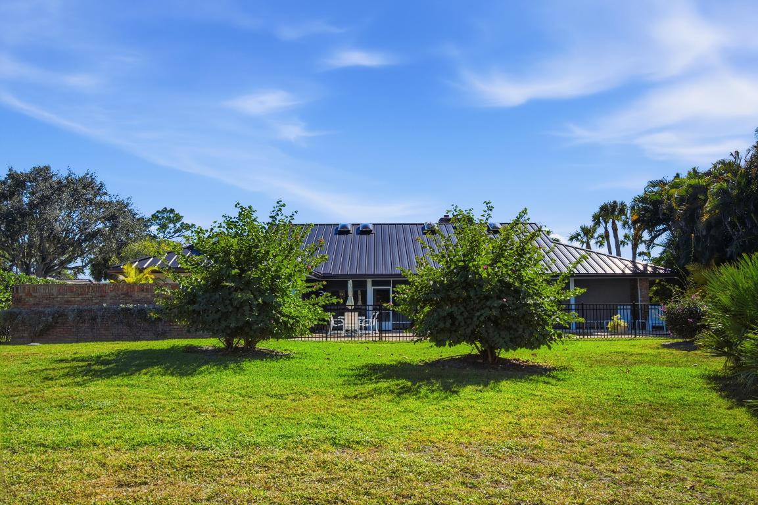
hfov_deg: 60.3
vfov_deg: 42.3
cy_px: 252
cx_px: 379
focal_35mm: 31
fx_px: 652
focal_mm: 31
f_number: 7.1
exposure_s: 1/8000
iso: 400
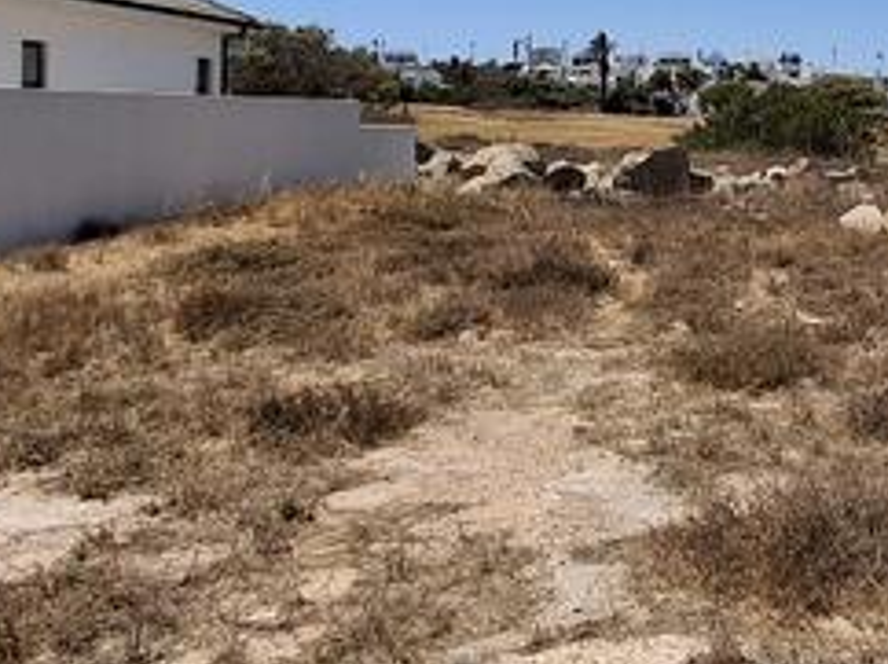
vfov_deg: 26.9
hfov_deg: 34.5
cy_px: 132
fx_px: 1358
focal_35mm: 53
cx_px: 771
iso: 40
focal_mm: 1.64
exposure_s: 1/1984
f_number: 2.2
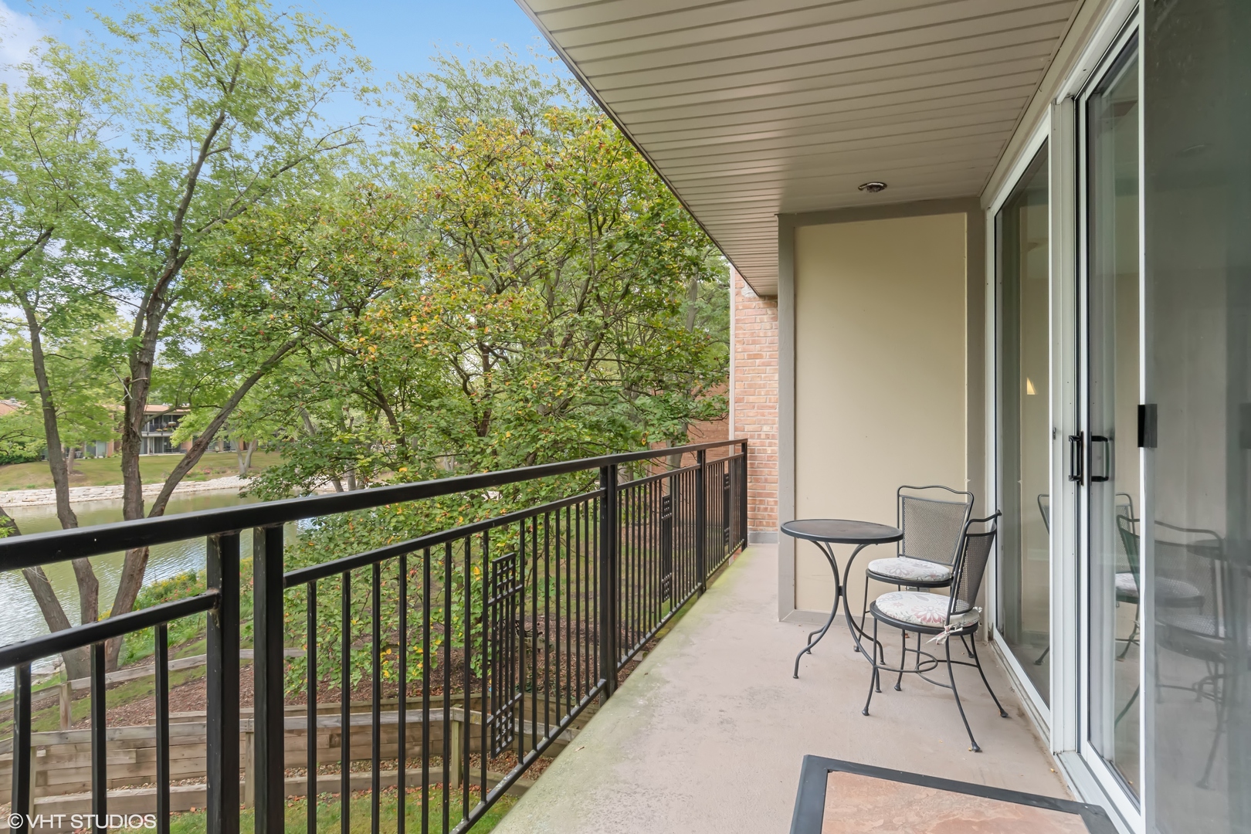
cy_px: 417
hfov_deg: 90.0
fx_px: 625
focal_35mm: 18
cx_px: 626
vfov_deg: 67.4
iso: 320
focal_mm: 12
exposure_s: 1/50
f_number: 8
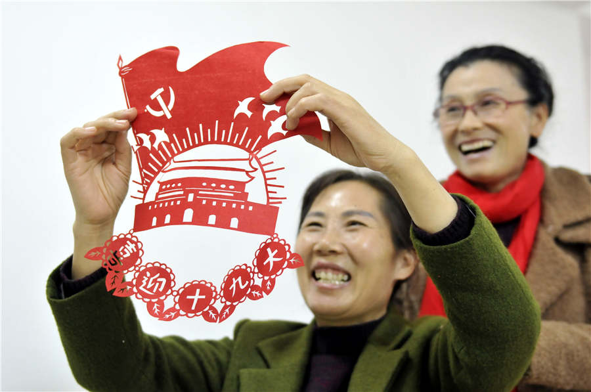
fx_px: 860
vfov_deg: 25.7
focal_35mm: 52
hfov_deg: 37.9
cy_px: 196
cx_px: 296
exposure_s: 1/60
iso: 800
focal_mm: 35
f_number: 2.8
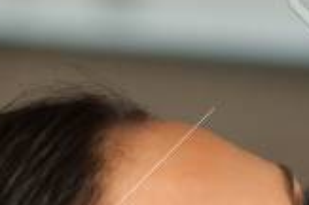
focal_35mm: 975
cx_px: 717
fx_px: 8352
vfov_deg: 1.4
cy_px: 587
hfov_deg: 2.1
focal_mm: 122
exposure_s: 1/100
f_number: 2.8
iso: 100
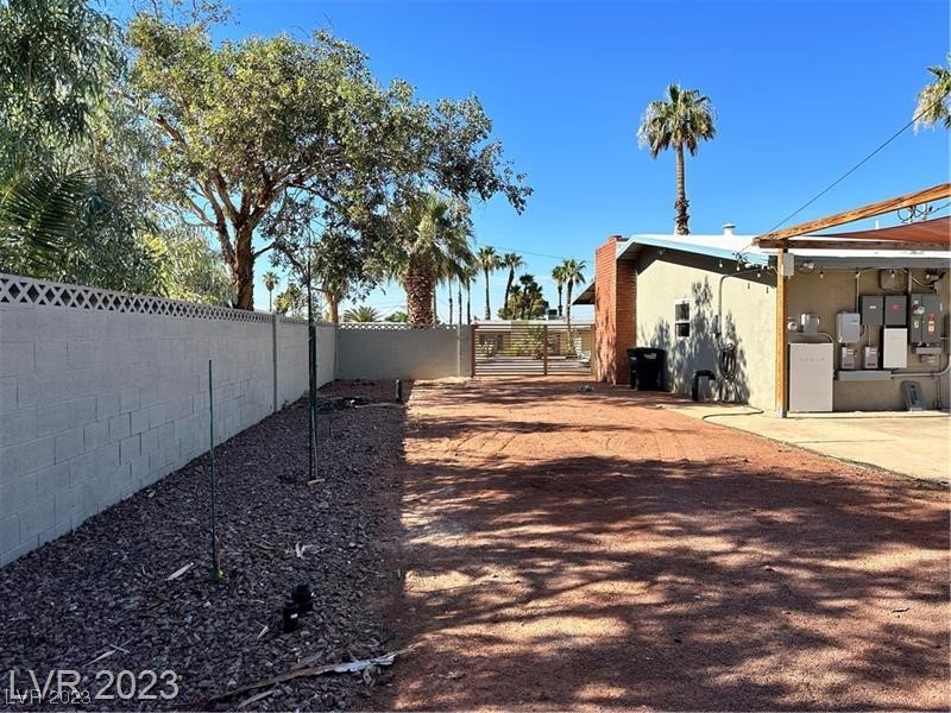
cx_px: 476
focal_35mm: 24
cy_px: 356
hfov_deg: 71.6
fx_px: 659
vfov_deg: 56.8
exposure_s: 1/2967
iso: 80
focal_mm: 6.86
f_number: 1.78
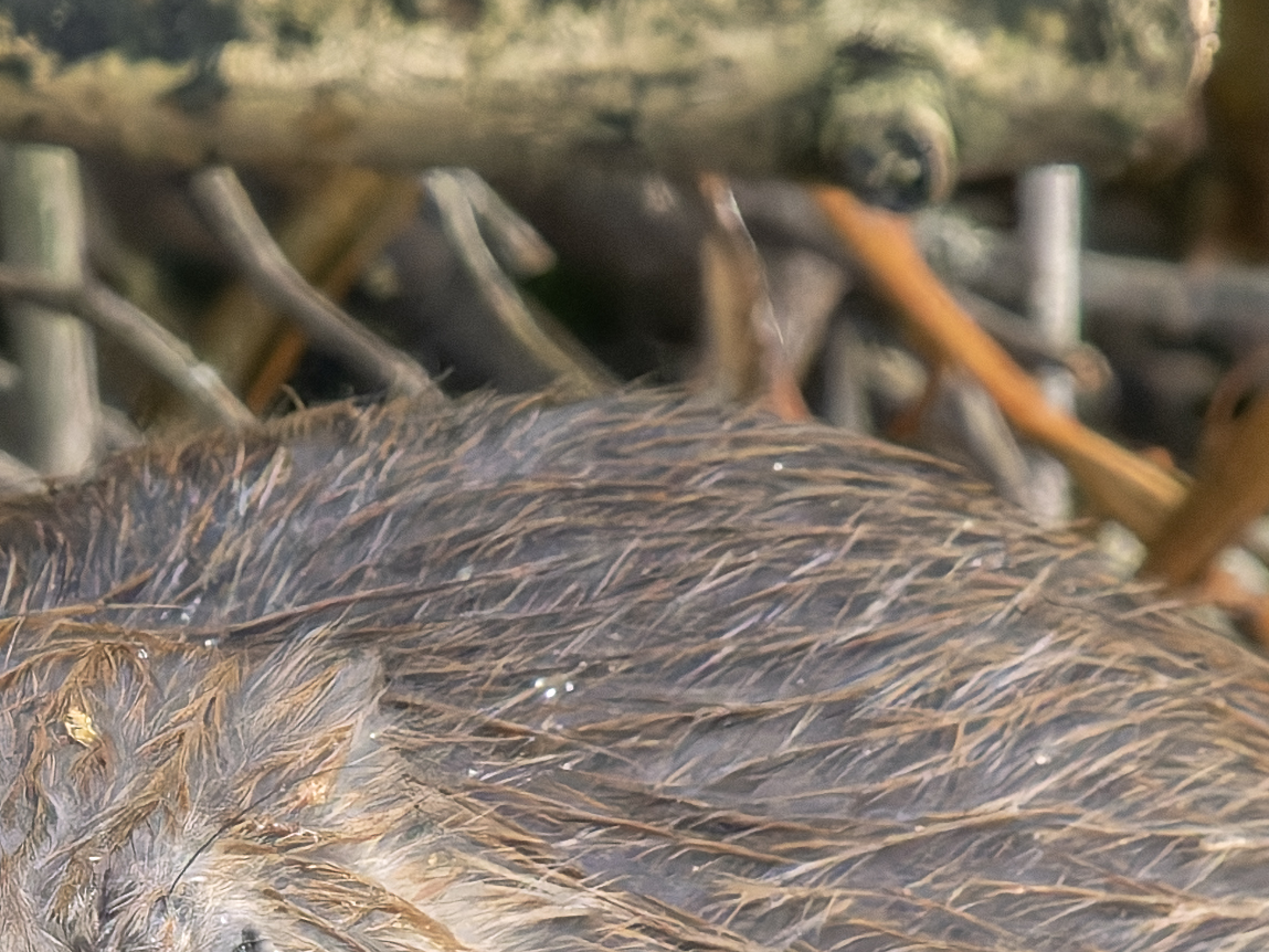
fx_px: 165718
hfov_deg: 0.4
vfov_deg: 0.3
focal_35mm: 4520
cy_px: 1187
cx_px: -388
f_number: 5.6
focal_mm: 500
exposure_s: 1/80
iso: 6400
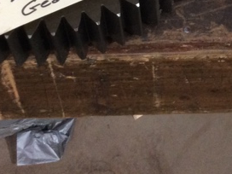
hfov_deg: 20.5
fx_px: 630
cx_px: 200
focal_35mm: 94
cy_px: -54
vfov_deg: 15.0
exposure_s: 1/24
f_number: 2.4
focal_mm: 3.3
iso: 160
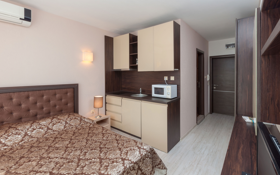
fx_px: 122
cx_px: 141
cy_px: 83
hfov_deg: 97.8
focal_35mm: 16
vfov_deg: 71.2
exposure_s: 1/6
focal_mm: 10
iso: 200
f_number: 13
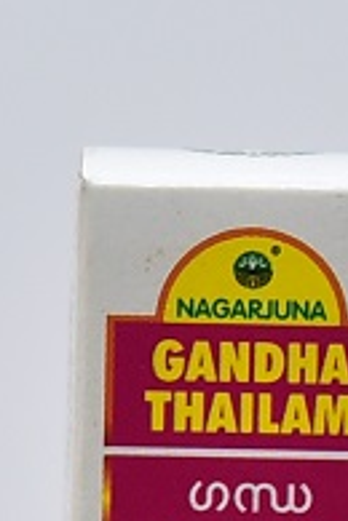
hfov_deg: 6.2
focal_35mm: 221
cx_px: 236
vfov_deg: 9.2
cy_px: 572
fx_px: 3204
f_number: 4
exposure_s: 1/125
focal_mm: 82
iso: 1250
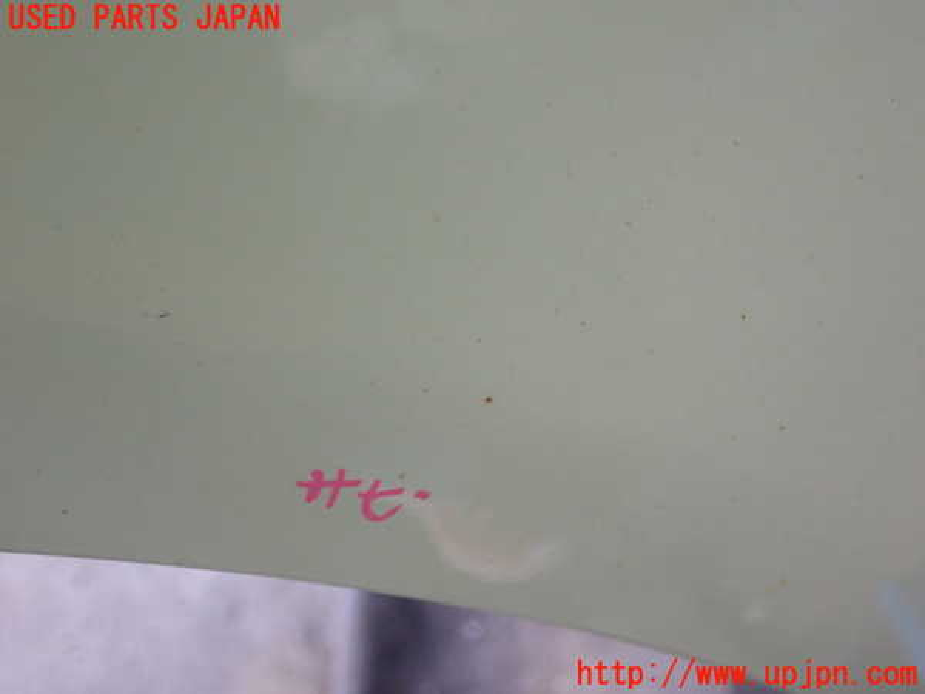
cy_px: 347
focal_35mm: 54
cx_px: 462
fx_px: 1443
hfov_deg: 35.5
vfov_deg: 27.0
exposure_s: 1/50
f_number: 3.3
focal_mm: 9.65
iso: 800
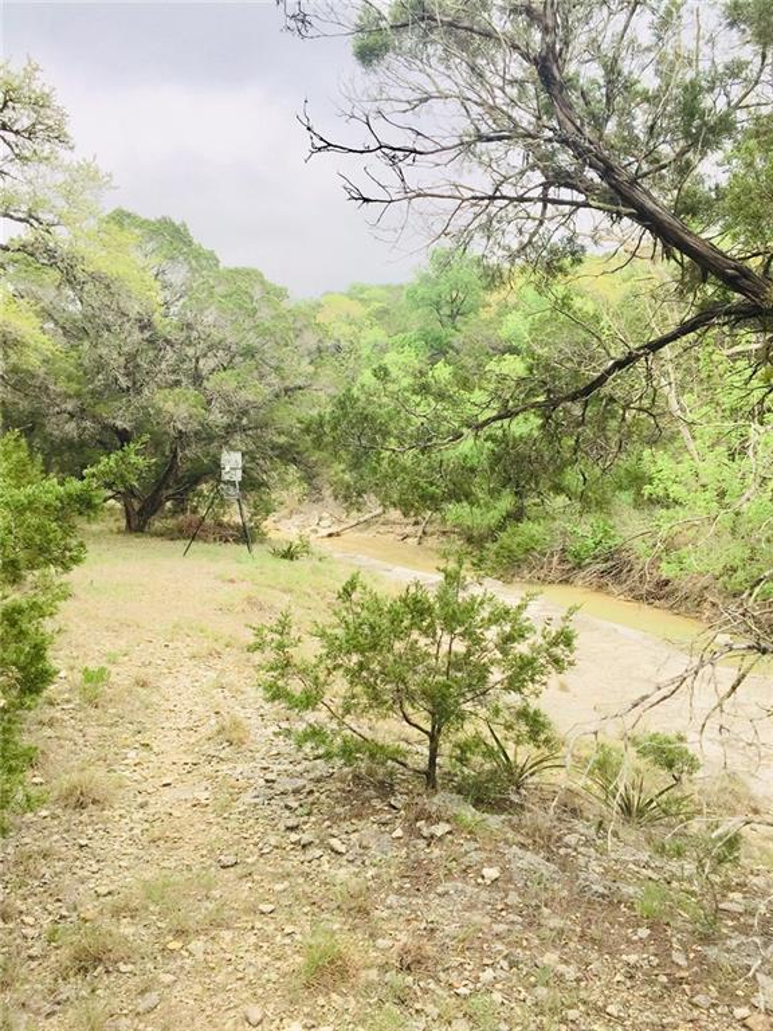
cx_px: 386
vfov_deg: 61.7
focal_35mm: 29
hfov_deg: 48.2
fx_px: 863
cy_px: 516
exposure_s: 1/311
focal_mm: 4.15
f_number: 2.2
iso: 32
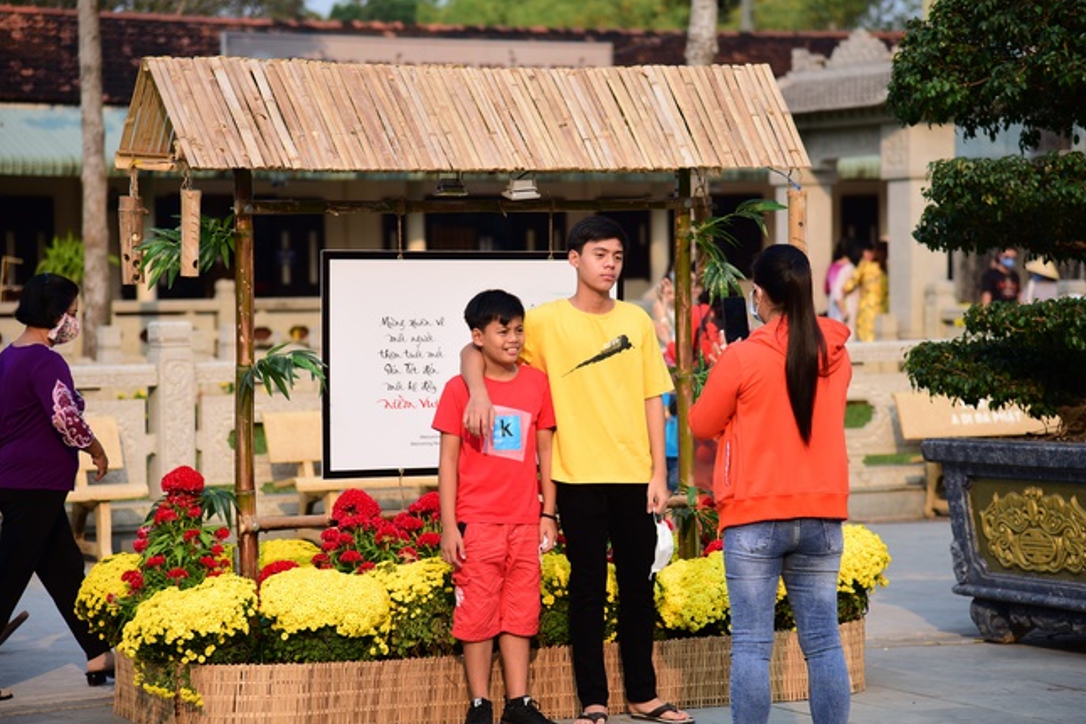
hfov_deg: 16.9
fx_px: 3650
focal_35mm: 121
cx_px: 542
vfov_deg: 11.3
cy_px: 364
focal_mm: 120
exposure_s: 1/640
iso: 200
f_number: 4
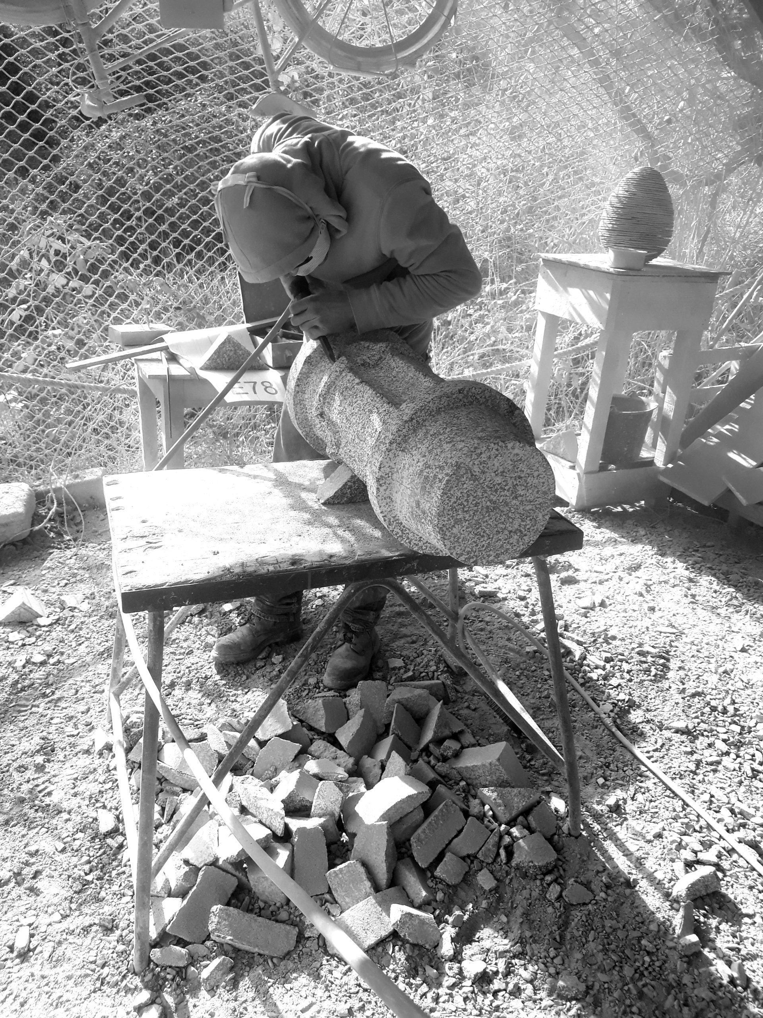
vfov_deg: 65.3
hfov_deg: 51.4
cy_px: 509
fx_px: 794
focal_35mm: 27
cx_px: 382
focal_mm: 3.6
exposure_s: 1/415
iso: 40
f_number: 1.9
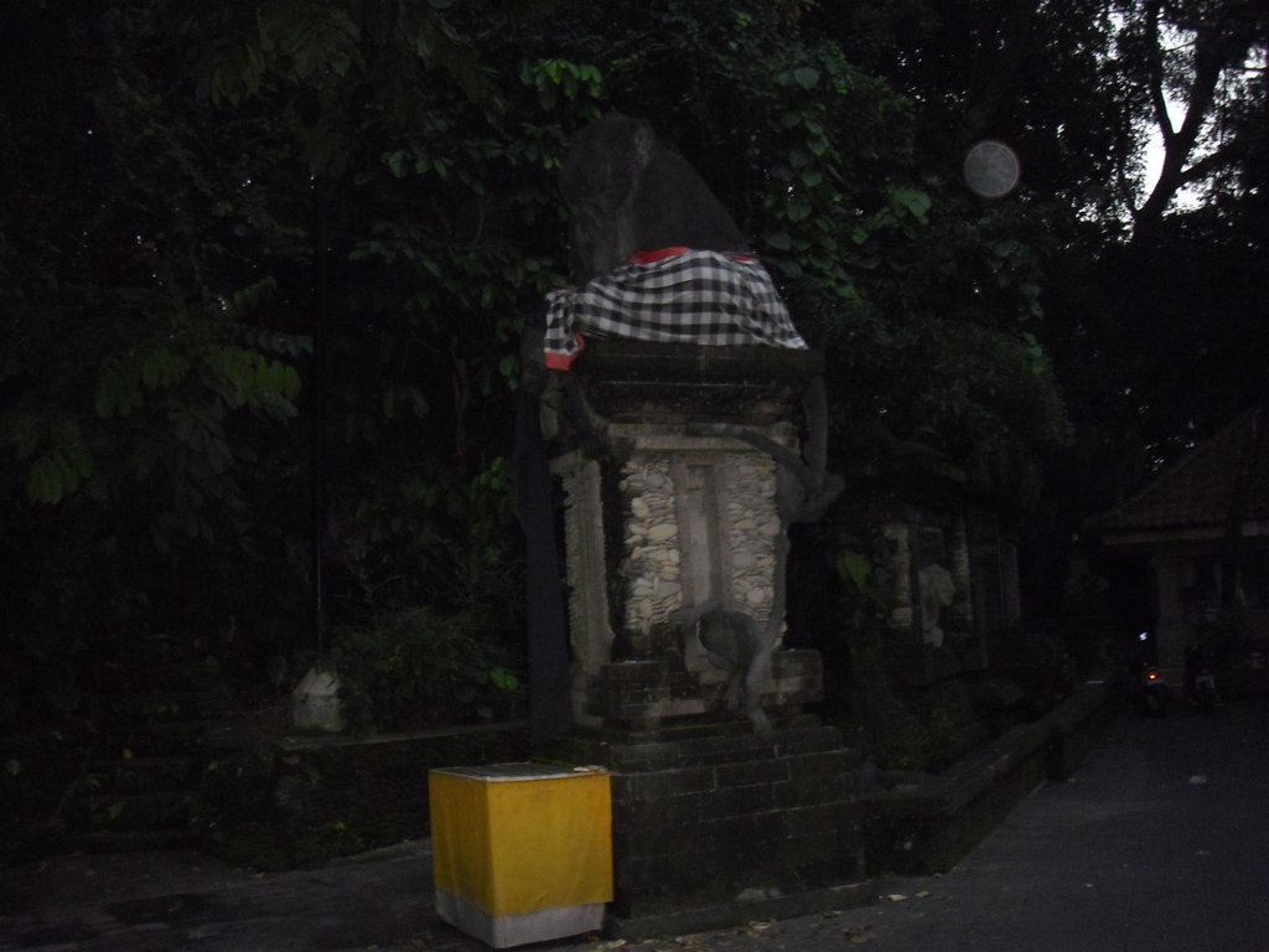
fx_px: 1393
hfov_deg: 49.0
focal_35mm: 38
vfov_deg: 37.7
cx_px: 634
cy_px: 476
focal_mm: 6.2
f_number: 2.8
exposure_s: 1/60
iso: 400
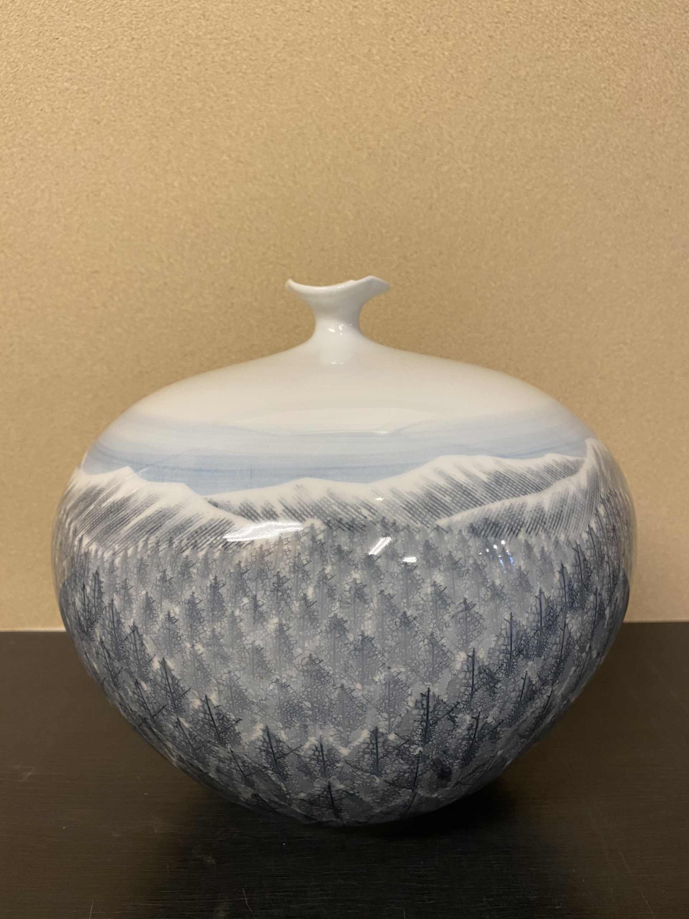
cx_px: 344
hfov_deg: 53.1
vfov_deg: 67.3
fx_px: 690
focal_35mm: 26
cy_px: 460
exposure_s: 1/60
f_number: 1.8
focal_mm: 4.25
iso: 160
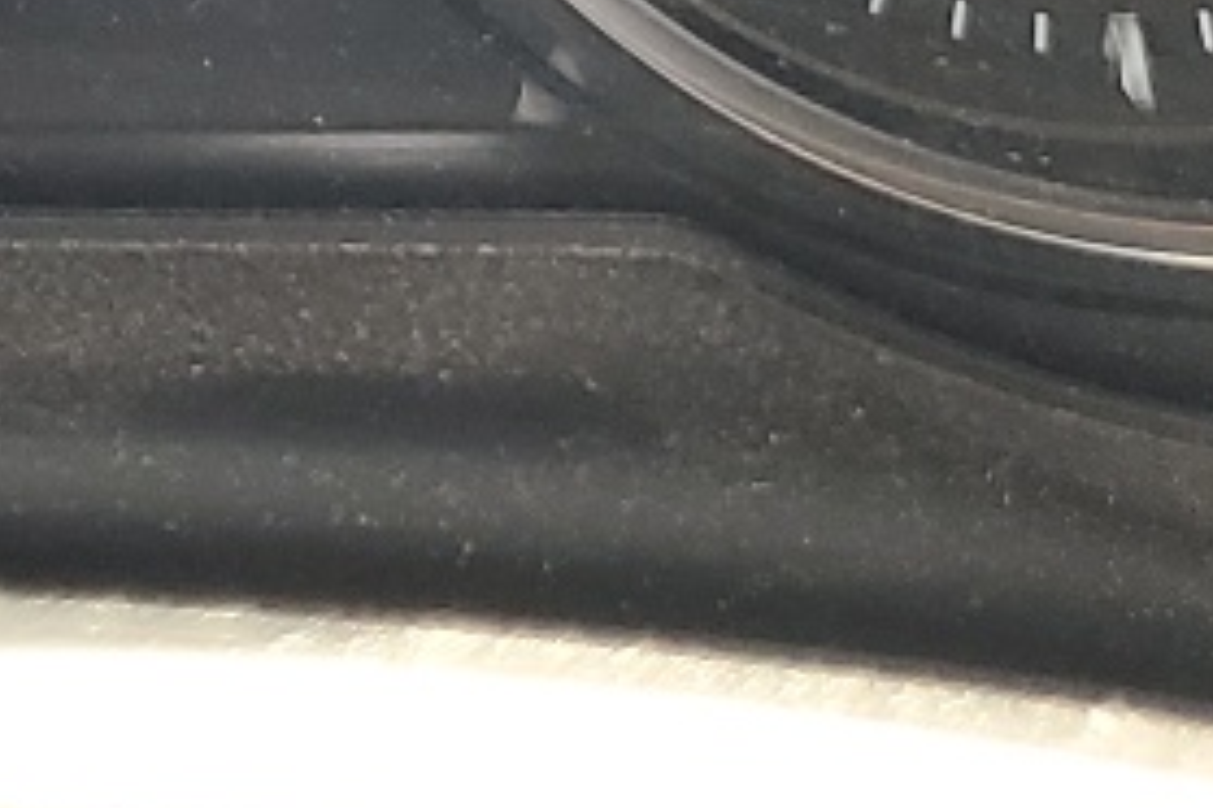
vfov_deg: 8.0
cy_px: -1286
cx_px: -887
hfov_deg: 12.3
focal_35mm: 155
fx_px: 5222
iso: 63
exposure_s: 1/120
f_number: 1.5
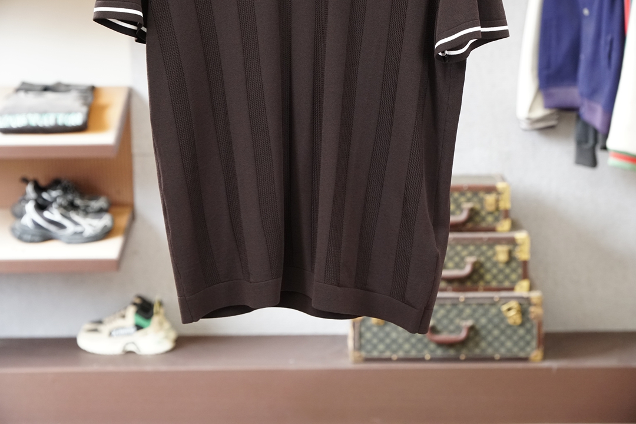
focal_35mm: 81
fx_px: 1431
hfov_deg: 25.1
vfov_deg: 16.9
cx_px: 318
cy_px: 212
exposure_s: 1/100
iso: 1600
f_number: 4
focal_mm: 54
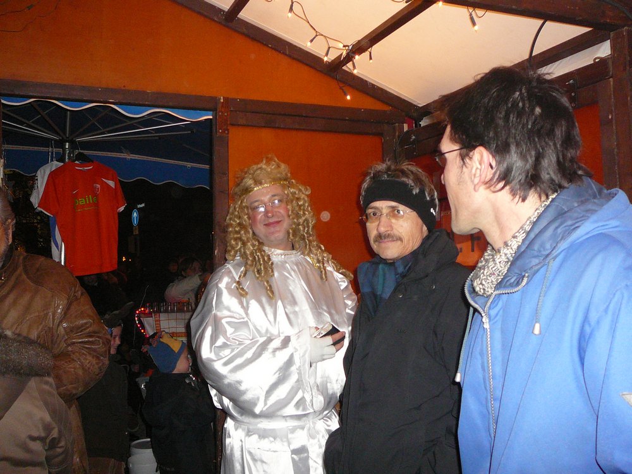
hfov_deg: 52.6
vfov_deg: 40.7
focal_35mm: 35
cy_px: 237
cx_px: 316
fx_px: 639
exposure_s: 1/30
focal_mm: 5.2
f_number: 2.8
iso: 250
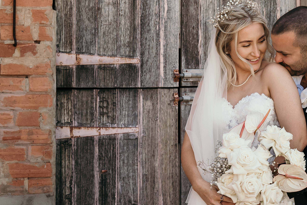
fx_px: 750
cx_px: 272
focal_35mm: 88
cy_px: 80
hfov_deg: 22.6
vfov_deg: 15.5
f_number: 7.1
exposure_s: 1/400
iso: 640
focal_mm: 47
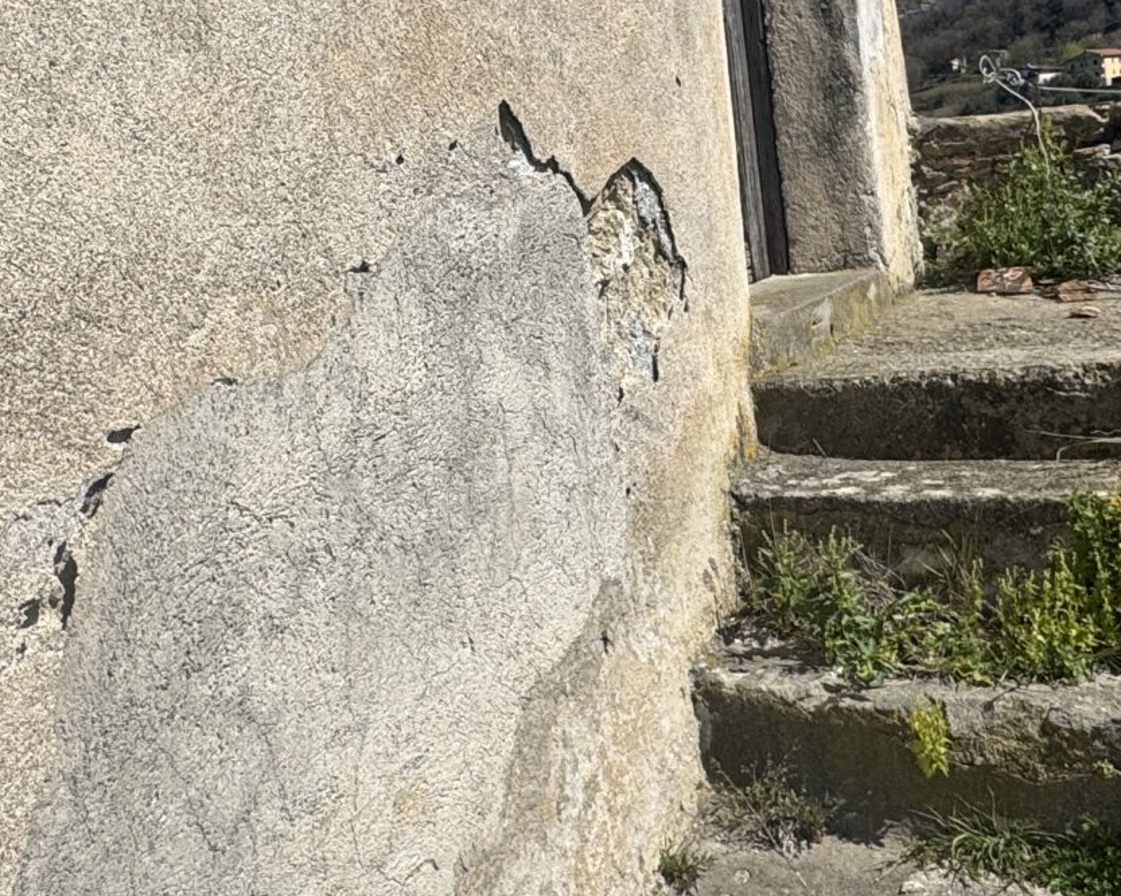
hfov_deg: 43.8
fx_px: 1393
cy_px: 295
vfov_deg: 35.3
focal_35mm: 42
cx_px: 498
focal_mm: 2.22
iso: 40
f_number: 2.2
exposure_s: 1/4132
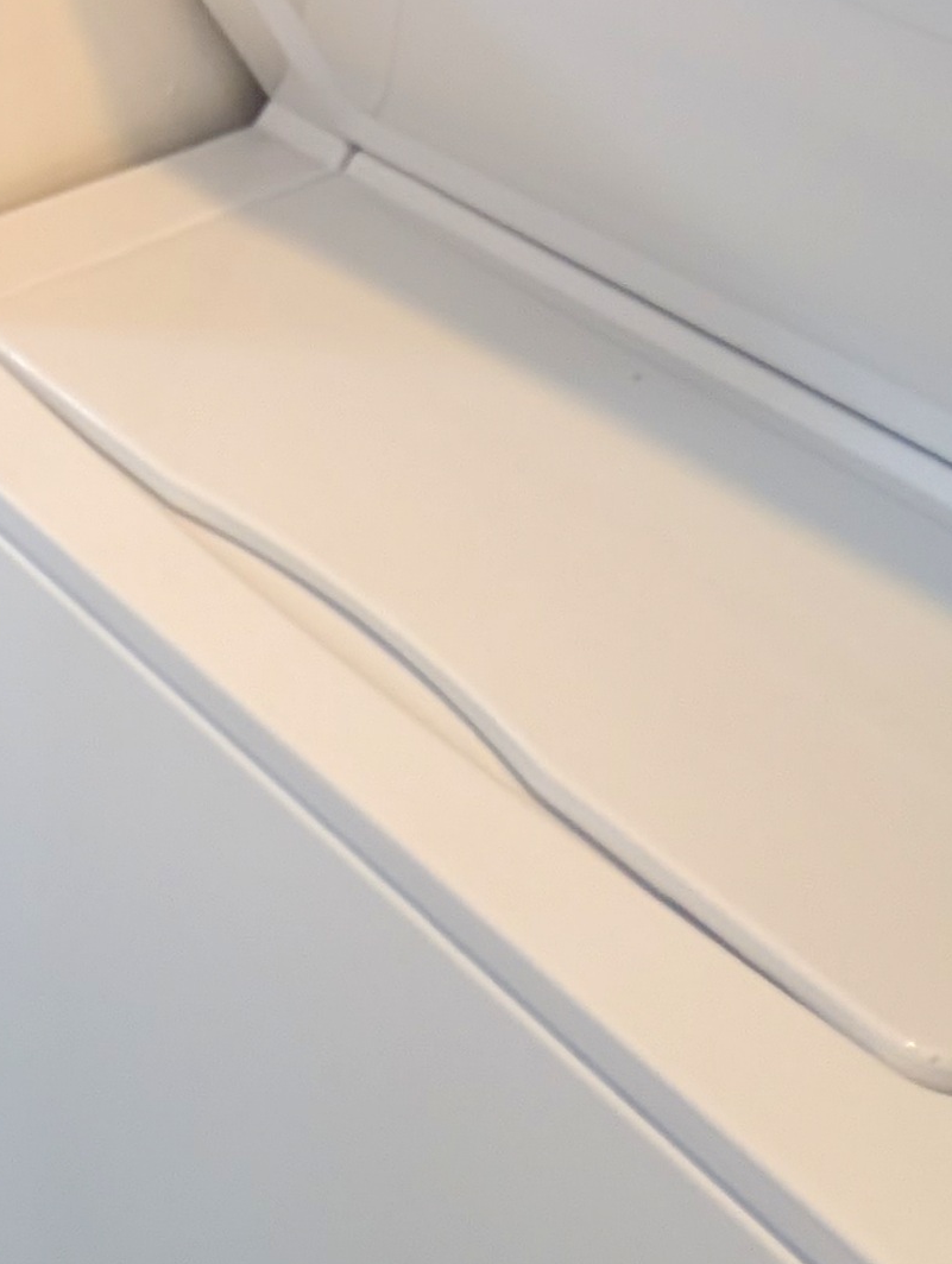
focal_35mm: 46
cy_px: -815
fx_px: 1683
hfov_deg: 24.1
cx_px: -510
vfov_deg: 25.2
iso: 91
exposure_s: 1/24
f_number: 1.95
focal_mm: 2.23
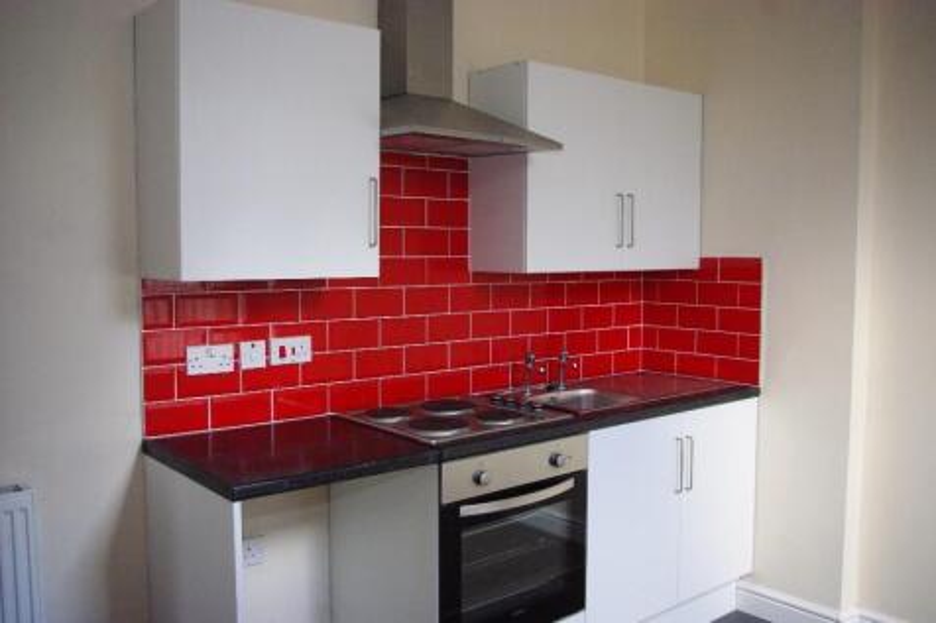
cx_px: 468
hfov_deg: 60.3
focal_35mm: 31
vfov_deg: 42.3
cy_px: 312
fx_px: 806
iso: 1600
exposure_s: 1/60
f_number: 4
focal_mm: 21.25
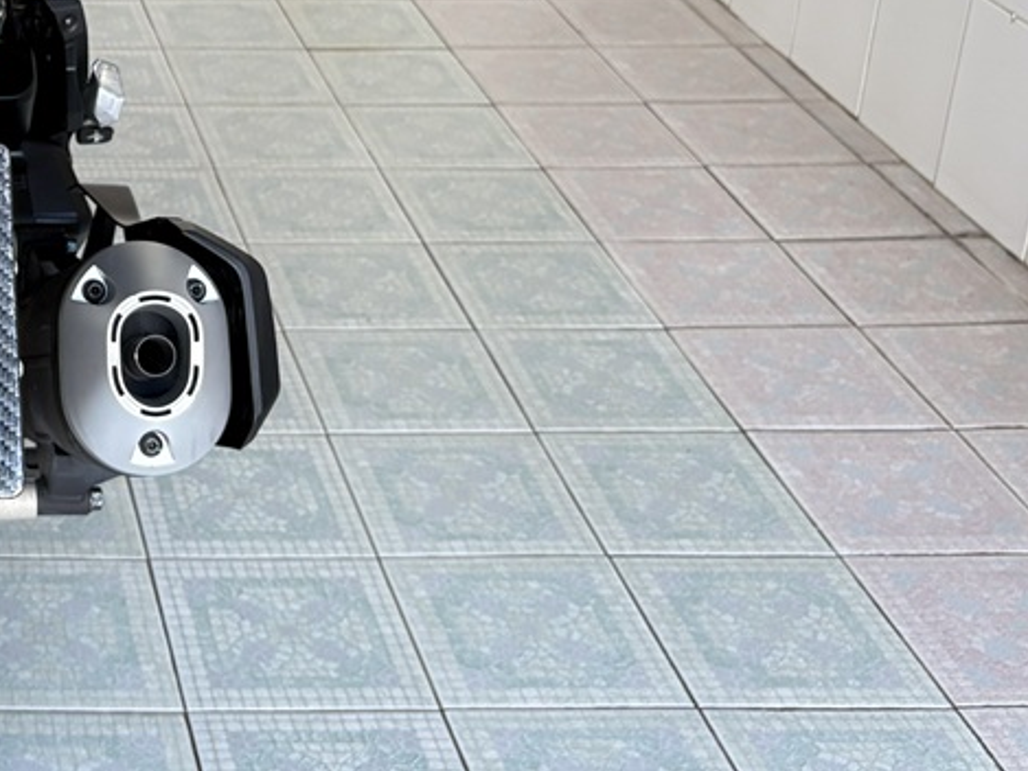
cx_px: -162
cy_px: -66
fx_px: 2109
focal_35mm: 71
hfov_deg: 25.0
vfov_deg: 19.9
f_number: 1.6
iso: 125
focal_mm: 5.96
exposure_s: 1/83
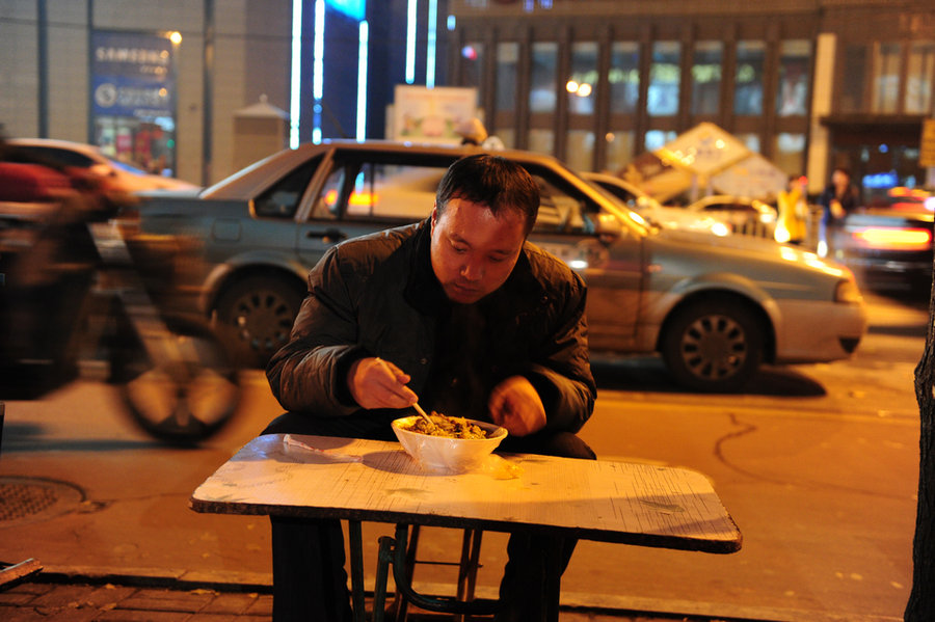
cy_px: 311
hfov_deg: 41.1
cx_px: 468
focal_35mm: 48
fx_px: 1246
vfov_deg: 28.0
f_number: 3.2
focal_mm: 48
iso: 3200
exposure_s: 1/15
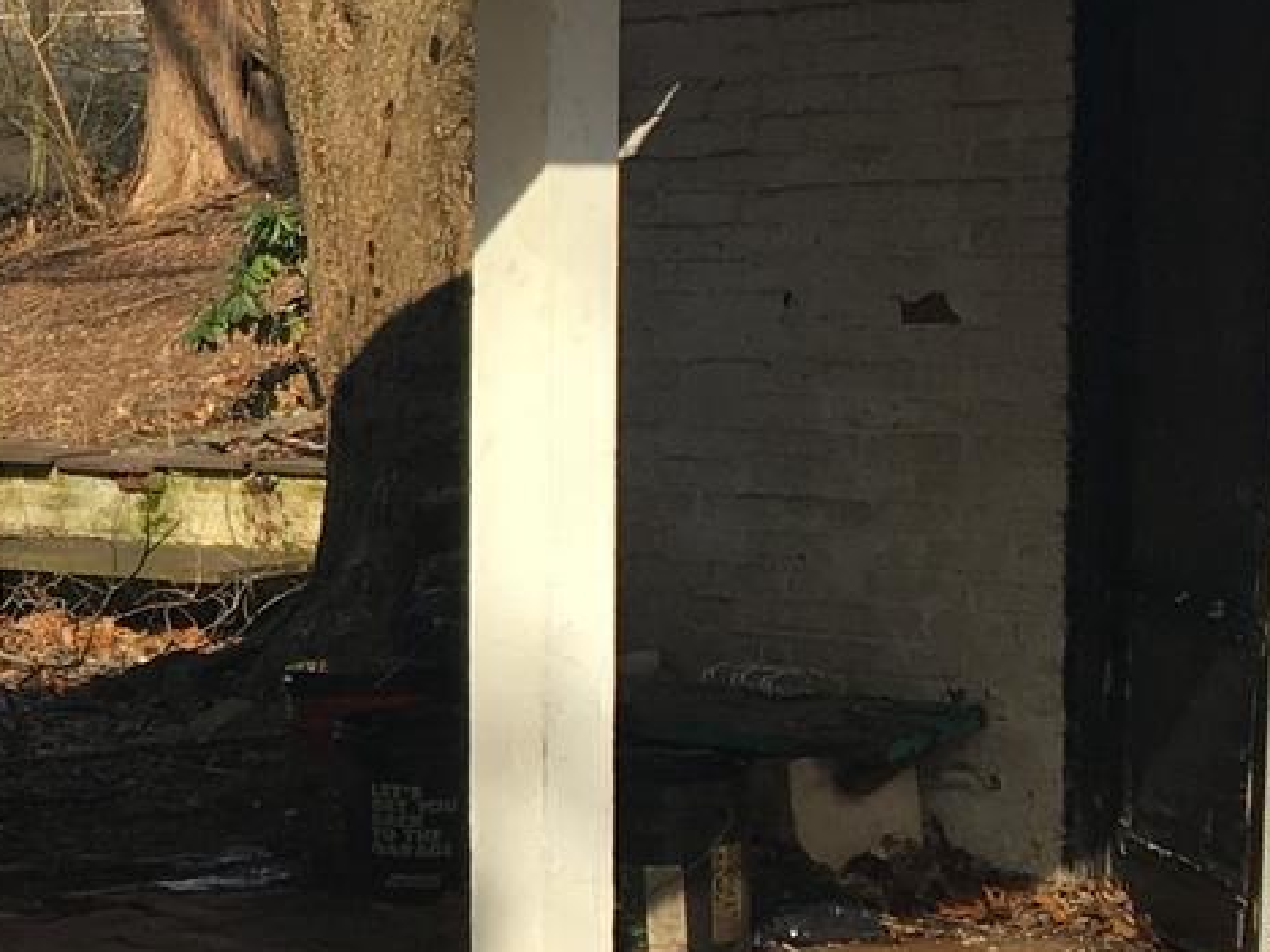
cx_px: -670
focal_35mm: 127
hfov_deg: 14.4
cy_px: 591
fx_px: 4659
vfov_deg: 11.7
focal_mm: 4.15
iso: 25
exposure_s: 1/999
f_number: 2.2
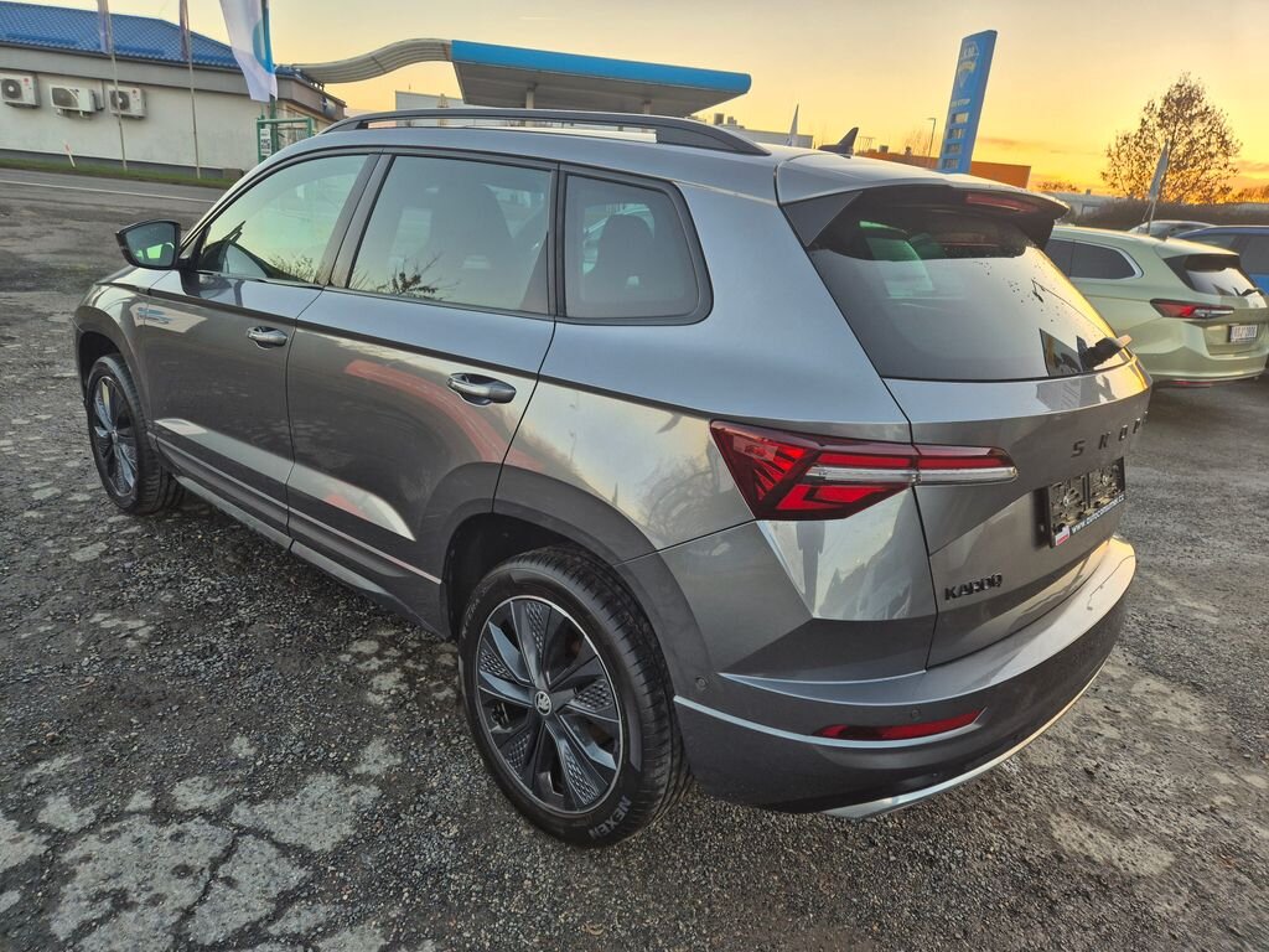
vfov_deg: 58.9
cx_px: 634
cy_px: 476
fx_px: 843
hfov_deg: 73.9
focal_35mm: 23
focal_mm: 5.4
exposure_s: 1/180
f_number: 1.8
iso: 50
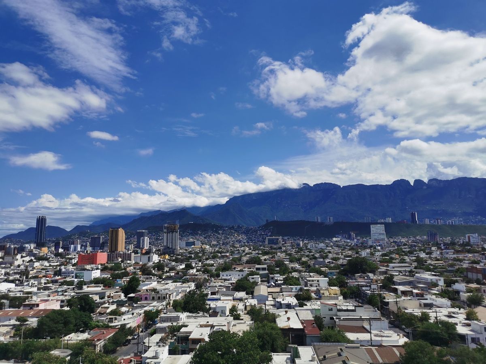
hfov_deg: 65.3
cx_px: 243
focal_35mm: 27
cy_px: 182
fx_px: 379
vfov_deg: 51.4
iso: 50
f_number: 1.8
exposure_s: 1/7143
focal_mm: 5.58
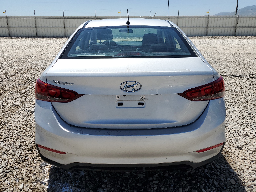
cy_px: 96
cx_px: 128
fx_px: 192
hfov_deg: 67.3
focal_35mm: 26
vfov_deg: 53.1
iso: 50
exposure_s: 1/5000
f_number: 1.5
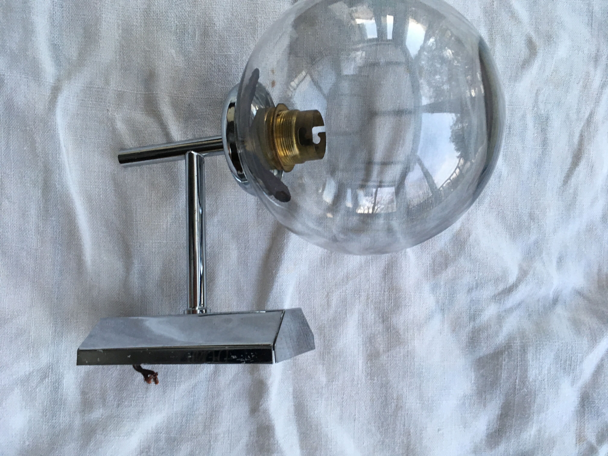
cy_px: 228
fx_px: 509
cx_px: 304
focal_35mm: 29
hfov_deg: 61.7
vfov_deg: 48.2
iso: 50
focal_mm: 4.15
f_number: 2.2
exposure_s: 1/33
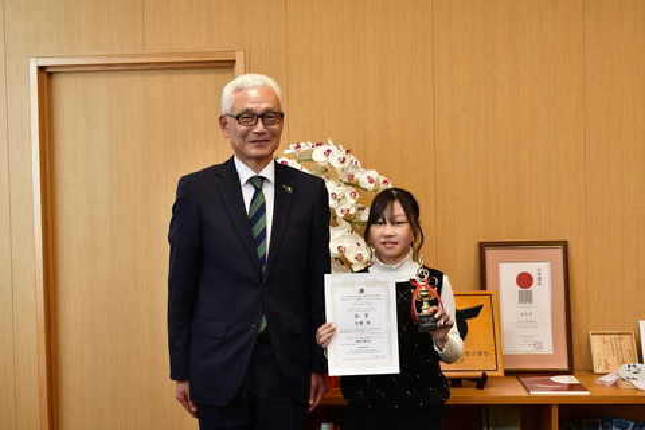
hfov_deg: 41.1
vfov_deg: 28.1
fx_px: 860
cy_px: 215
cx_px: 322
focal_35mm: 48
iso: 720
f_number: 6.3
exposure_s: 1/60
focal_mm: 32
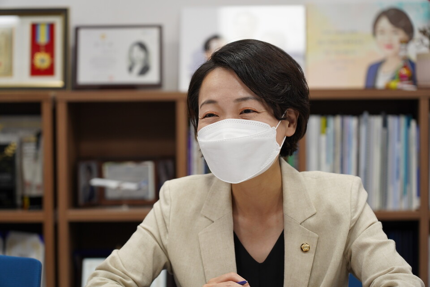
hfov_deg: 21.7
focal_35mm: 94
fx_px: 1123
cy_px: 144
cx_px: 215
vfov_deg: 14.6
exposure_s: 1/100
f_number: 4
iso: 640
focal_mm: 94
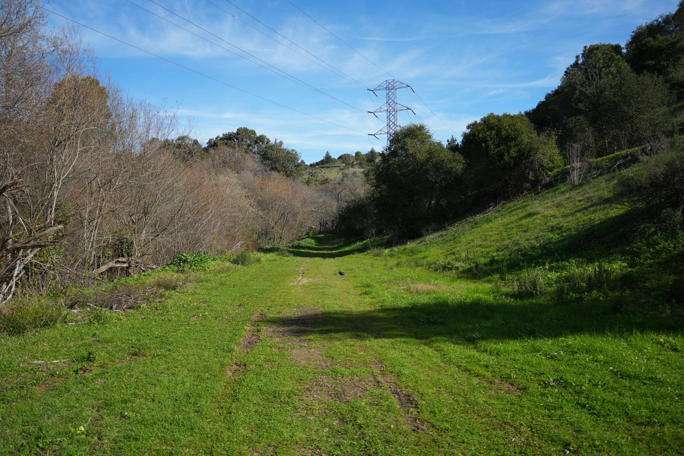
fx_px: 532
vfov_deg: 46.4
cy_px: 228
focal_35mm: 28
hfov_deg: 65.5
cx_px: 342
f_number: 4.5
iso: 100
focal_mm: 28
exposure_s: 1/640
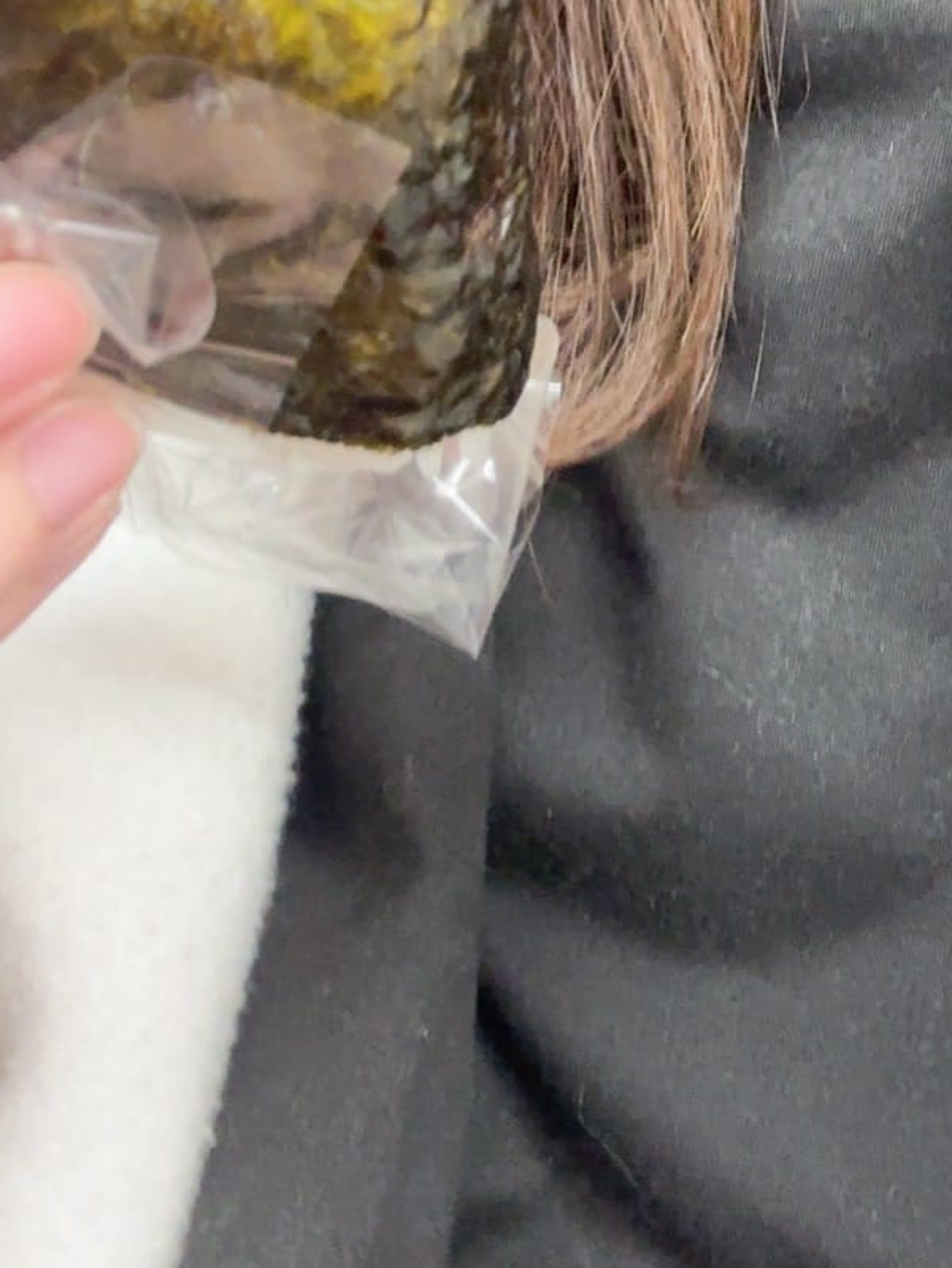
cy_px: 281
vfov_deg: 31.9
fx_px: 2162
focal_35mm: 59
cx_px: 873
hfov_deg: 24.1
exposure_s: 1/40
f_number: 1.9
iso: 320
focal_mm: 2.69
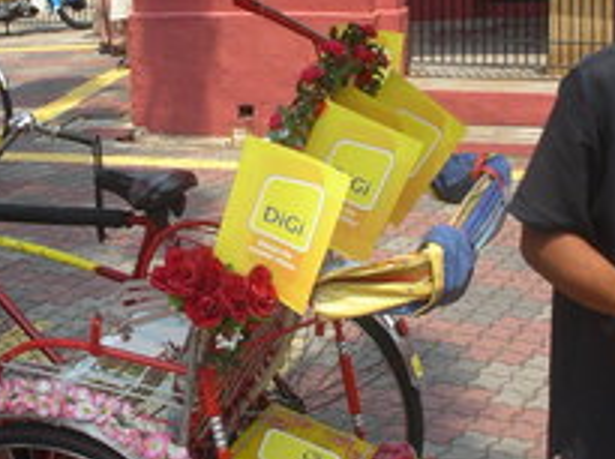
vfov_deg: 18.2
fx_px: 1437
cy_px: 246
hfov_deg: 24.1
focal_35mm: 81
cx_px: 264
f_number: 6.9
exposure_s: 1/100
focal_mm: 5.7
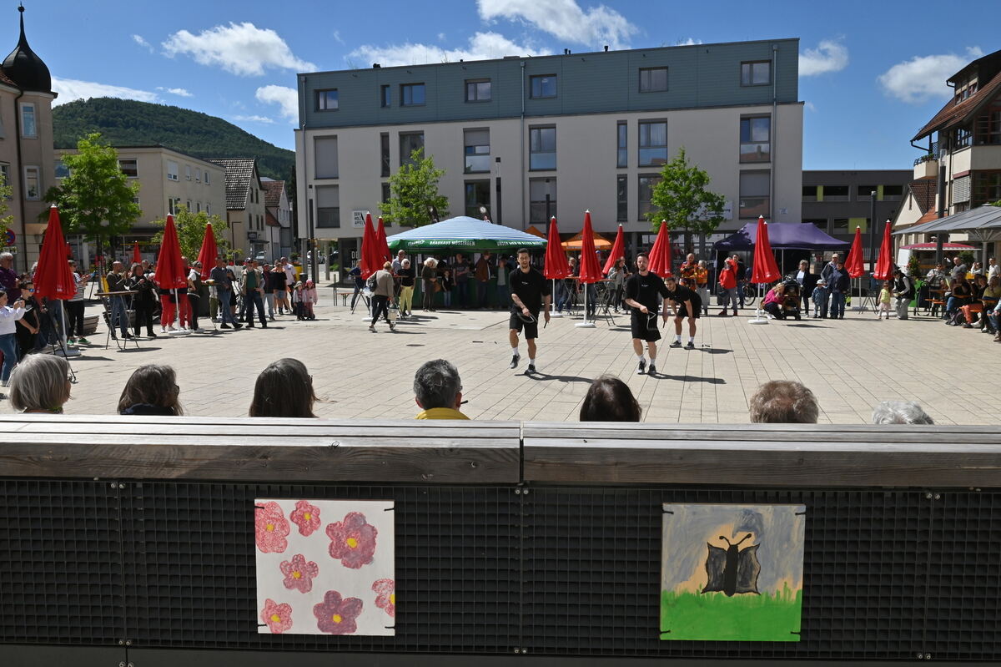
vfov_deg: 42.3
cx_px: 500
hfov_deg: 60.3
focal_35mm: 31
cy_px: 334
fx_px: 862
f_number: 22
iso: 800
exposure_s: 1/320
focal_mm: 31
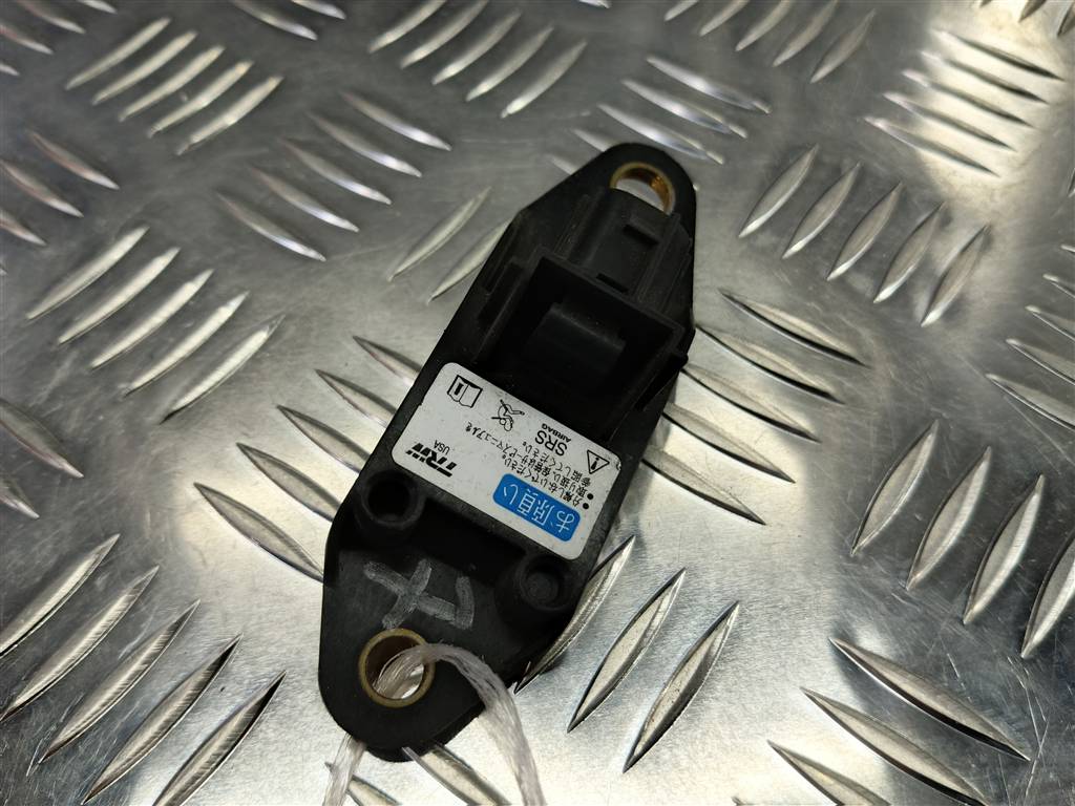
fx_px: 838
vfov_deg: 51.4
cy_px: 403
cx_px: 538
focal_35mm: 27
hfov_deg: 65.3
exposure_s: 1/66.7
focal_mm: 4.11
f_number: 1.6
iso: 135
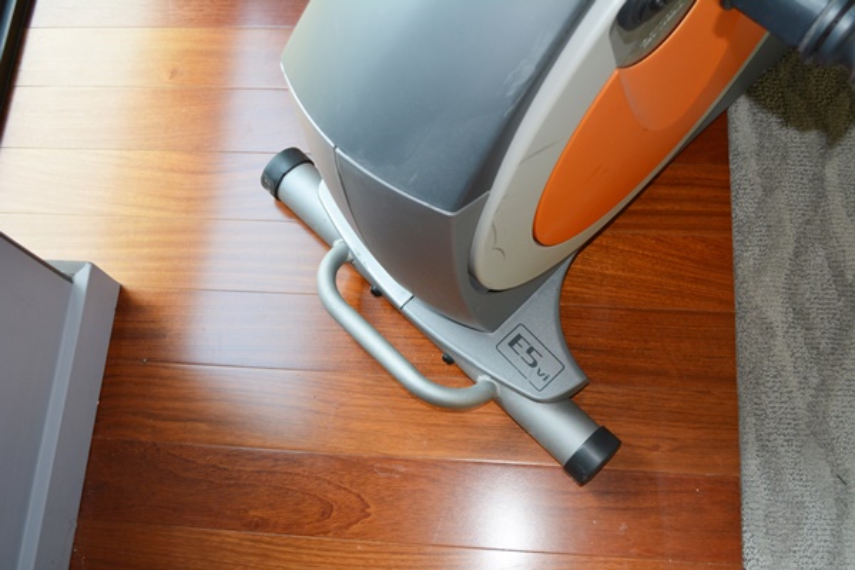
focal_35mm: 36
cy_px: 285
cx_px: 428
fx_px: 855
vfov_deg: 36.9
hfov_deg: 53.1
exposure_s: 1/80
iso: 400
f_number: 4
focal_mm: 24
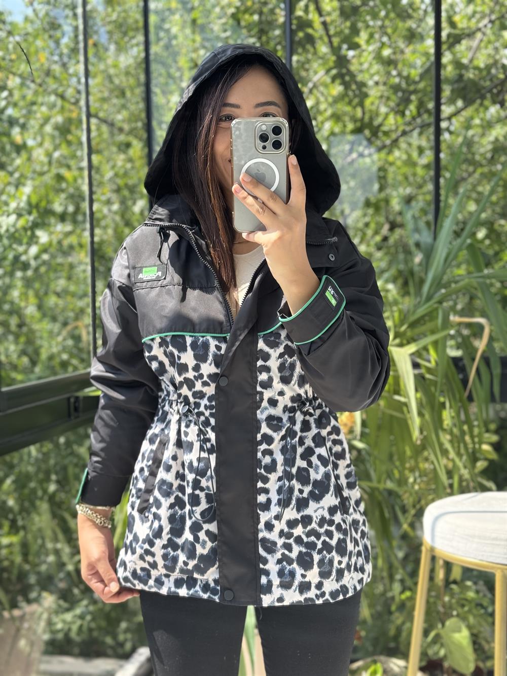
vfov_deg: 39.7
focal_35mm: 48
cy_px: 338
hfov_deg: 30.3
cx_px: 254
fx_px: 937
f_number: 1.78
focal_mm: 6.76
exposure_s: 1/214
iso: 64
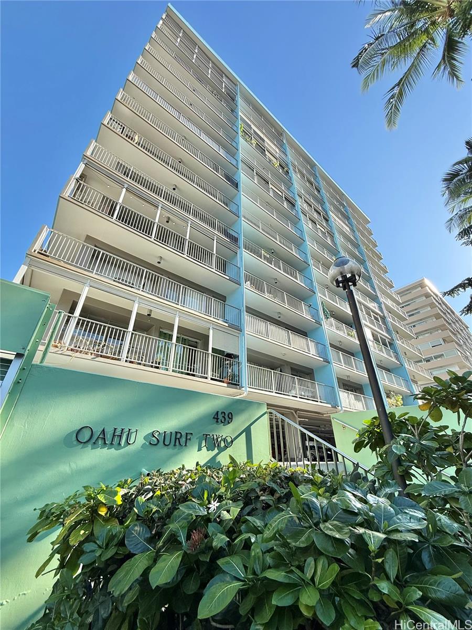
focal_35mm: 14
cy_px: 315
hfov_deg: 85.7
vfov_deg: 102.1
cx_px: 236
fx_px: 255
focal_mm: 2.22
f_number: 2.2
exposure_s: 1/585
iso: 50
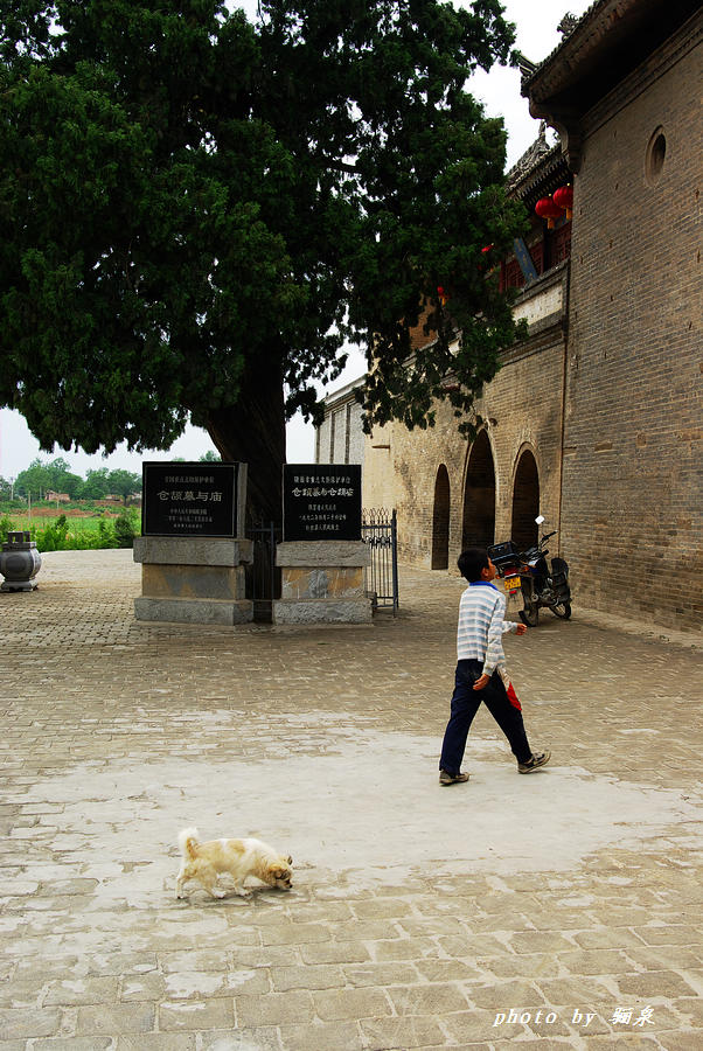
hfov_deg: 29.0
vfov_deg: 42.3
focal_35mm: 46
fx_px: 1359
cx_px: 352
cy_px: 526
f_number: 8
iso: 100
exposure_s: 1/125
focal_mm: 31
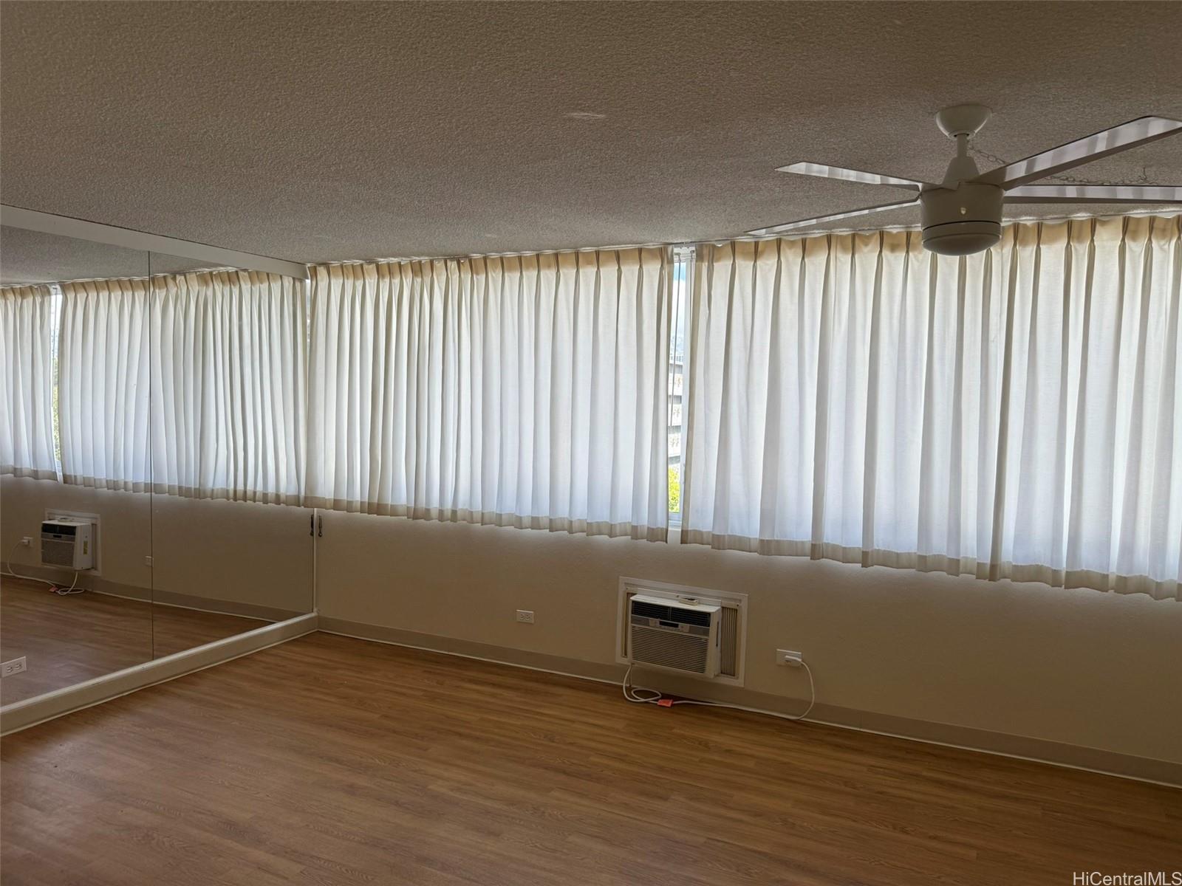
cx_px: 591
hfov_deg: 71.6
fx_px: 820
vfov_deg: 56.8
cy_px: 443
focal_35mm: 24
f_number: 1.78
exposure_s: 1/671
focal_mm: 6.76
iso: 80
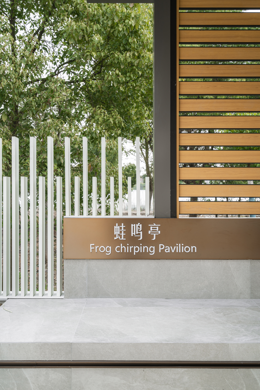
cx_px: 130
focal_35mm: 35
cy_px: 195
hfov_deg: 37.9
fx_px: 379
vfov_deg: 54.4
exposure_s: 1/100
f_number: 4
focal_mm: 35
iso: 160
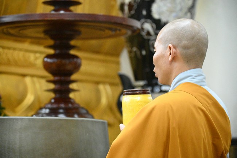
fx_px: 789
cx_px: 118
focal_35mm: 120
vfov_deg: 11.4
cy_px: 79
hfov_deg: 17.1
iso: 25600
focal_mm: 120
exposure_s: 1/250
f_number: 4
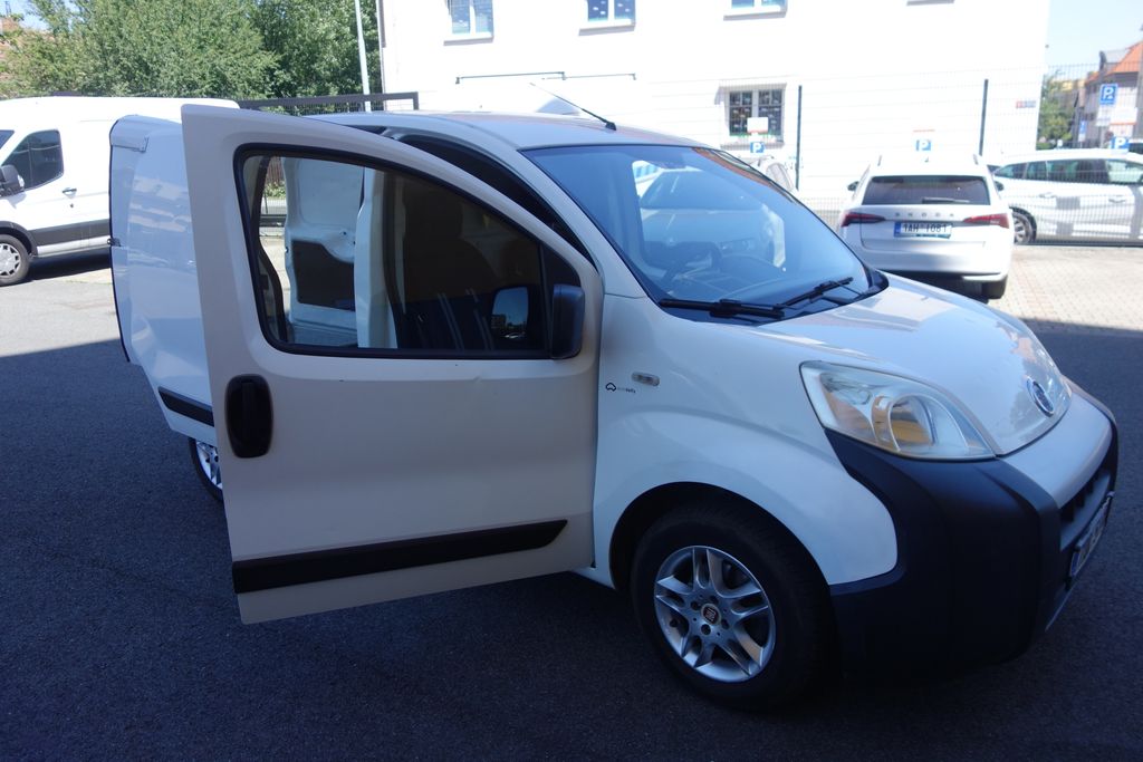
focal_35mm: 28
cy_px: 381
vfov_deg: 46.4
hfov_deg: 65.5
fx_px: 889
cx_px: 572
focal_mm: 10.4
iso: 125
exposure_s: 1/1600
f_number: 1.8
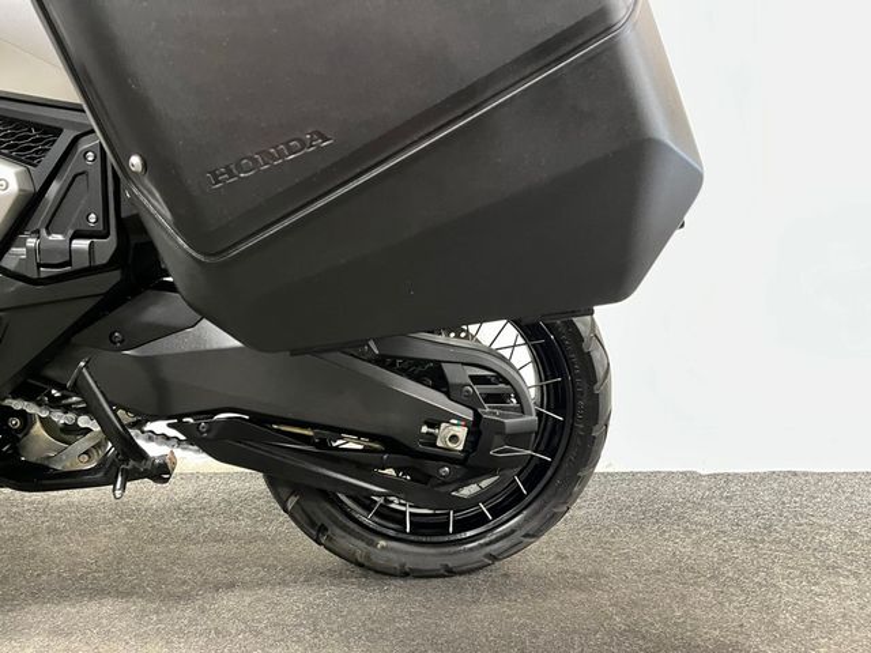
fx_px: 654
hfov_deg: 67.3
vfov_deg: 53.1
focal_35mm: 26
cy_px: 326
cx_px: 436
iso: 1000
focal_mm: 5.1
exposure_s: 1/25
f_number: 1.6
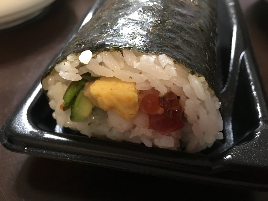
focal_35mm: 29
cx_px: 134
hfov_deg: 61.7
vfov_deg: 48.2
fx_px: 225
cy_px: 100
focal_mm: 4.15
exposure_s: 1/4
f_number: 2.2
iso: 100
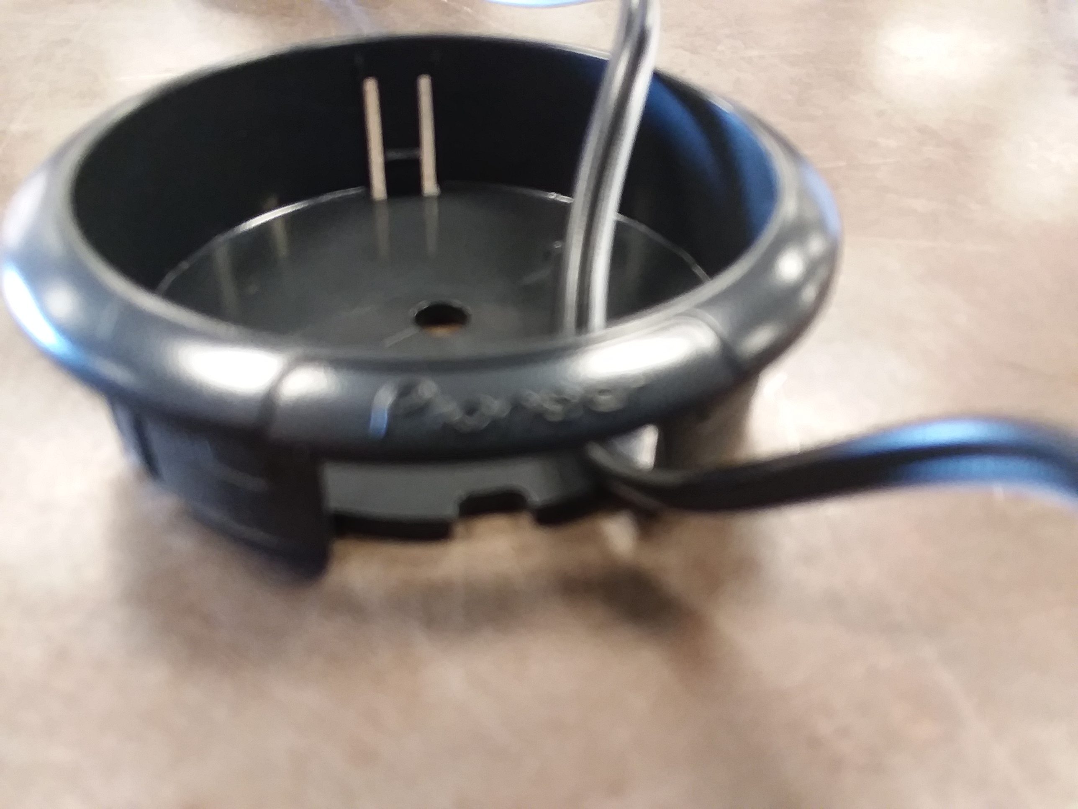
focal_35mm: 29
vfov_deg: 48.2
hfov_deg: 61.7
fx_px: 903
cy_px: 404
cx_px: 539
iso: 160
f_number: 1.9
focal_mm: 2.47
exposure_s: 1/17
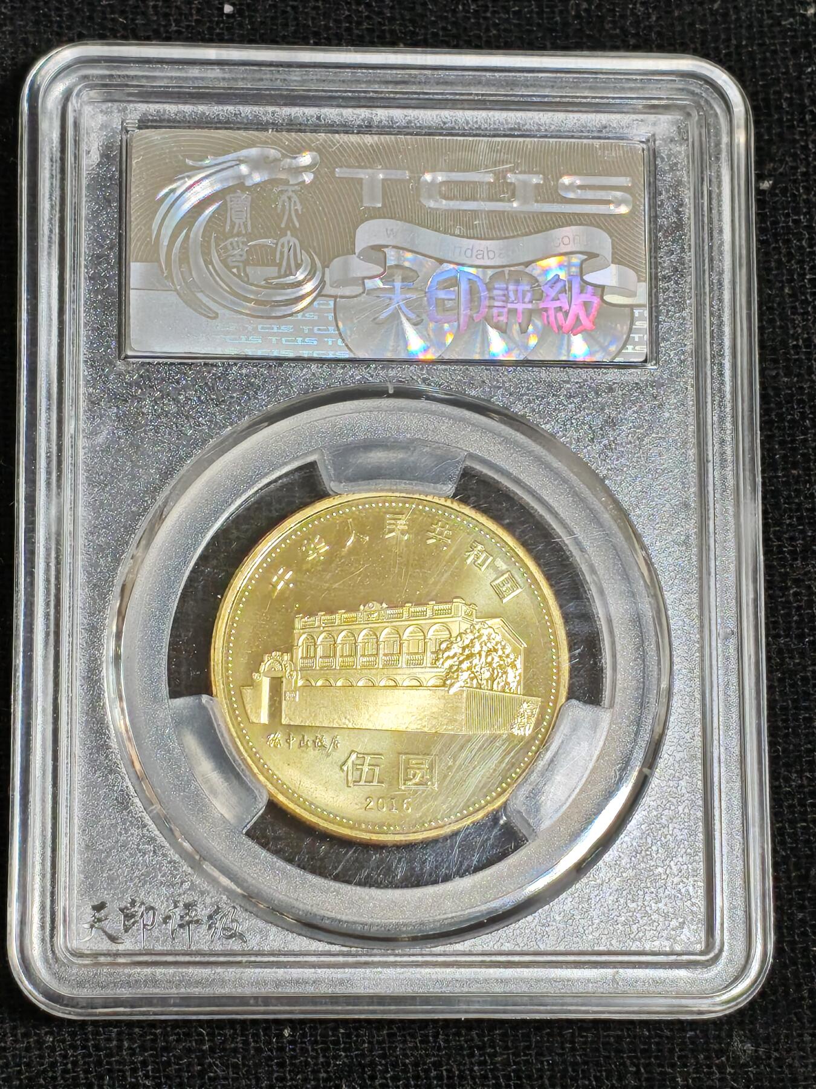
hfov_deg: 13.7
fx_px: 3394
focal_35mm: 108
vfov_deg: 18.2
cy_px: 544
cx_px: 408
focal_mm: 4.94
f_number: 1.5
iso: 50
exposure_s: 1/1442
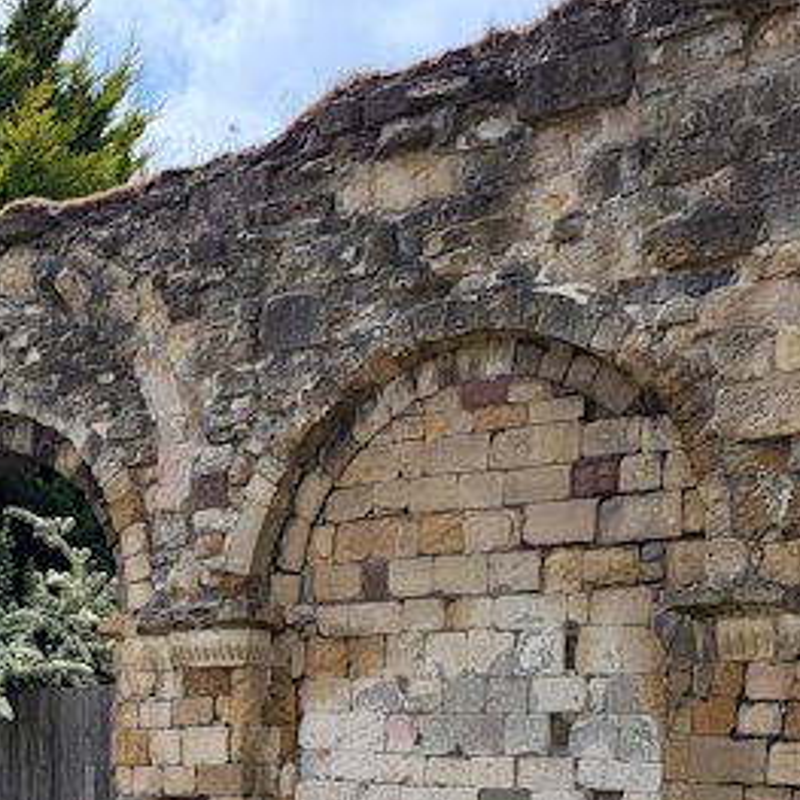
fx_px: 1830
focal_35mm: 70
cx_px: 46
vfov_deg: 23.3
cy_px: 858
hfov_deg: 23.8
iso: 40
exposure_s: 1/3185
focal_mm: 5.4
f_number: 1.8
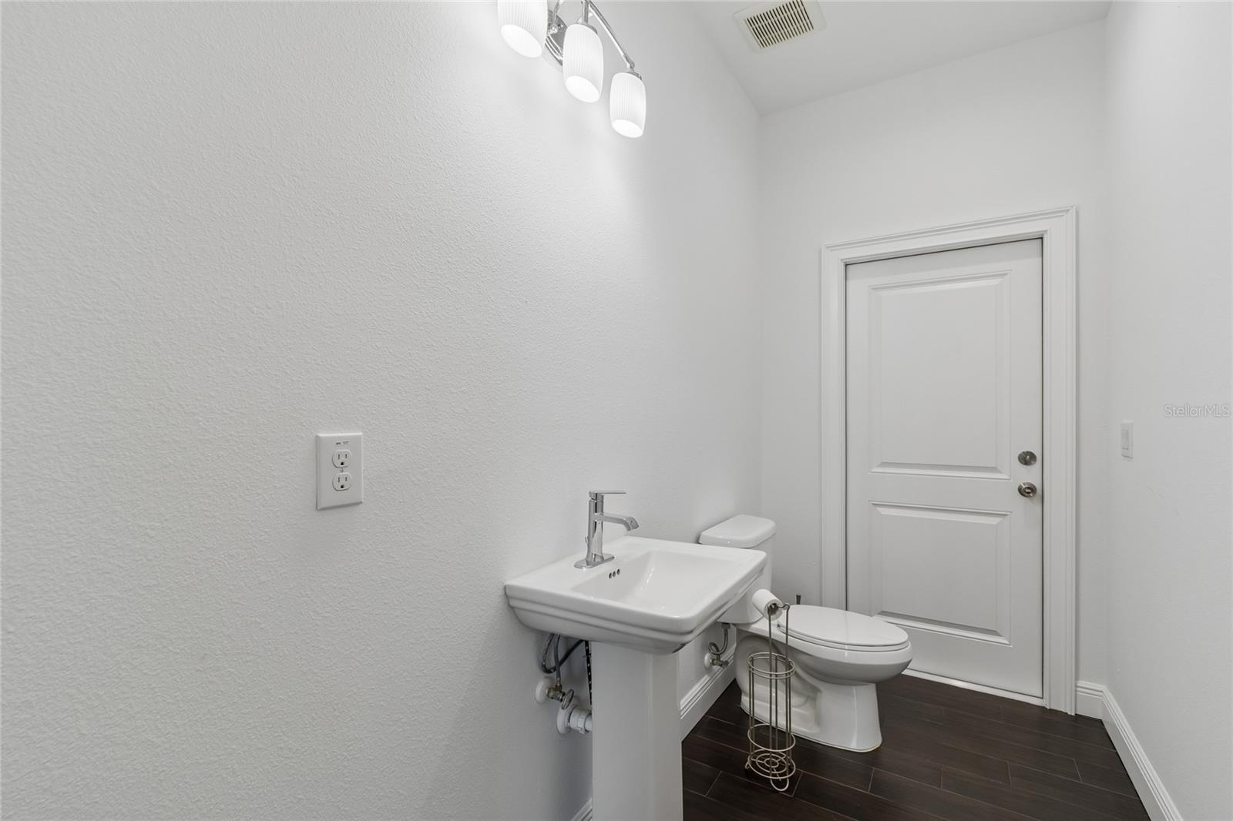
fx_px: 514
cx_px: 616
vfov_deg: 77.3
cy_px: 410
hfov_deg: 100.4
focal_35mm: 15
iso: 100
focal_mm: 10
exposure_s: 1/8
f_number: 7.1
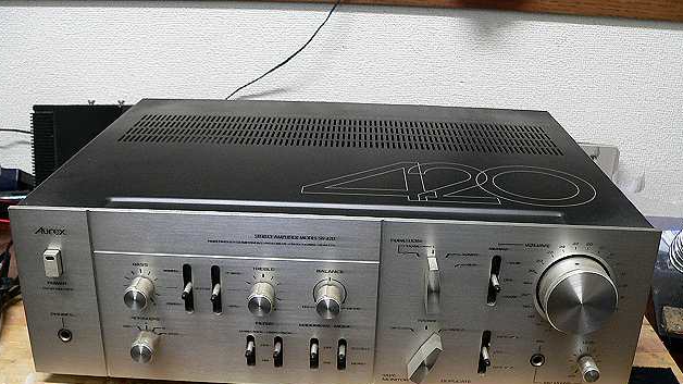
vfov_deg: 29.6
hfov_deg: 50.5
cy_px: 243
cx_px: 340
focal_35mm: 40
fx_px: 724
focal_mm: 6
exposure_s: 1/6
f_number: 2.8
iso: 200
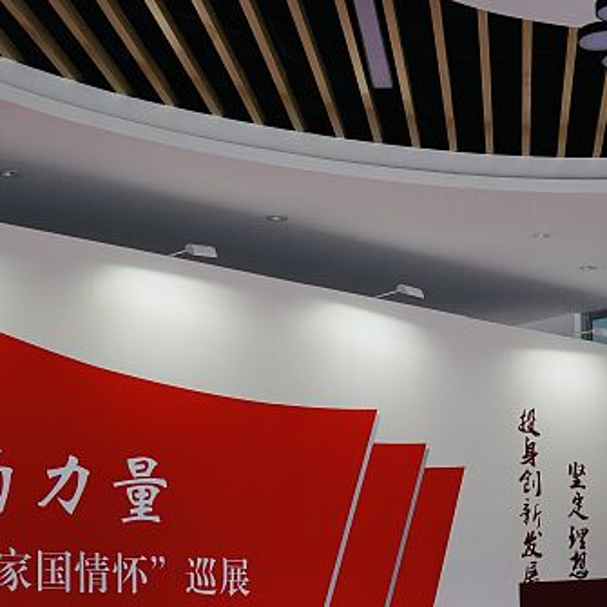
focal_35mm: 73
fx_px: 1448
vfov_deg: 22.7
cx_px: 536
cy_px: 621
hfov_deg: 23.1
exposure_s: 1/200
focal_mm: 24
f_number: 5.6
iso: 400
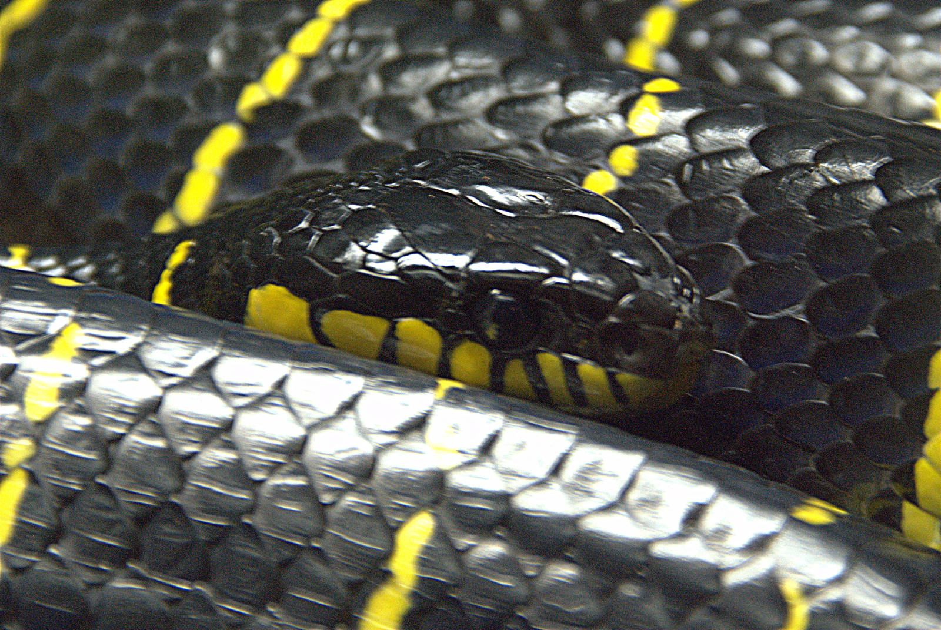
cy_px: 315
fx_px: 4398
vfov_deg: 8.2
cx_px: 470
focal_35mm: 168
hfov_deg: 12.2
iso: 1600
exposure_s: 1/2.5
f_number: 8
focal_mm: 112
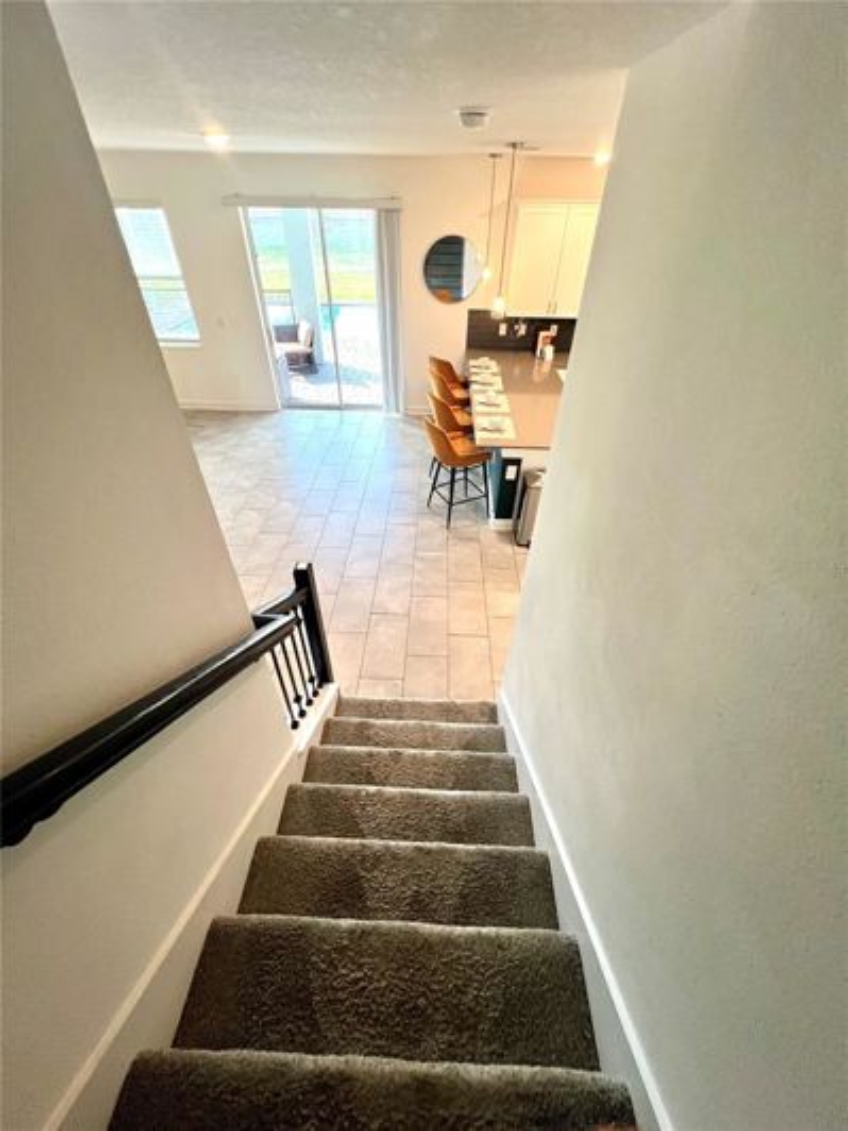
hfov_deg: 89.9
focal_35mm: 13
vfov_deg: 106.2
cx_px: 424
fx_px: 425
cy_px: 566
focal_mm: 1.57
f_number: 1.8
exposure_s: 1/120
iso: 250
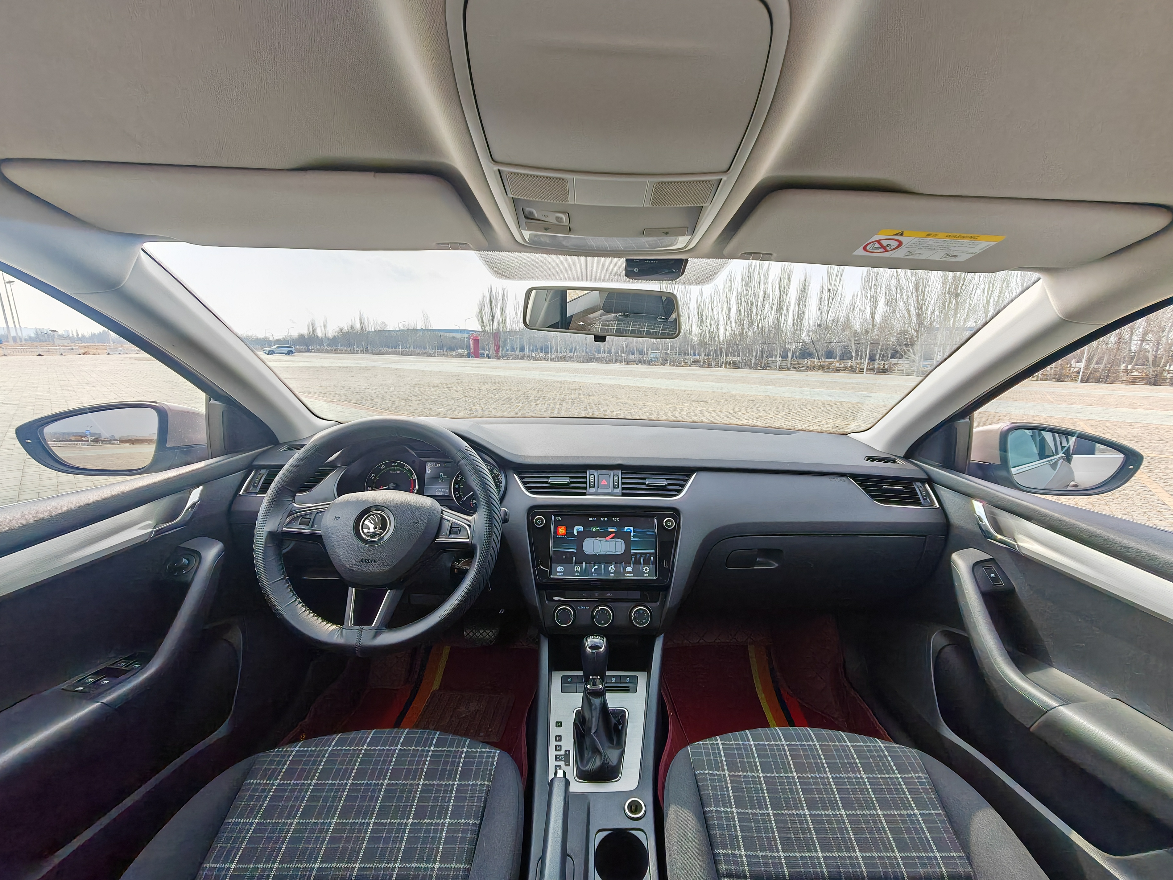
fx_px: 474
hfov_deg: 102.0
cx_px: 606
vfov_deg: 85.6
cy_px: 458
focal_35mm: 14
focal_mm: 1.82
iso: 50
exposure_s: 1/170
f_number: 2
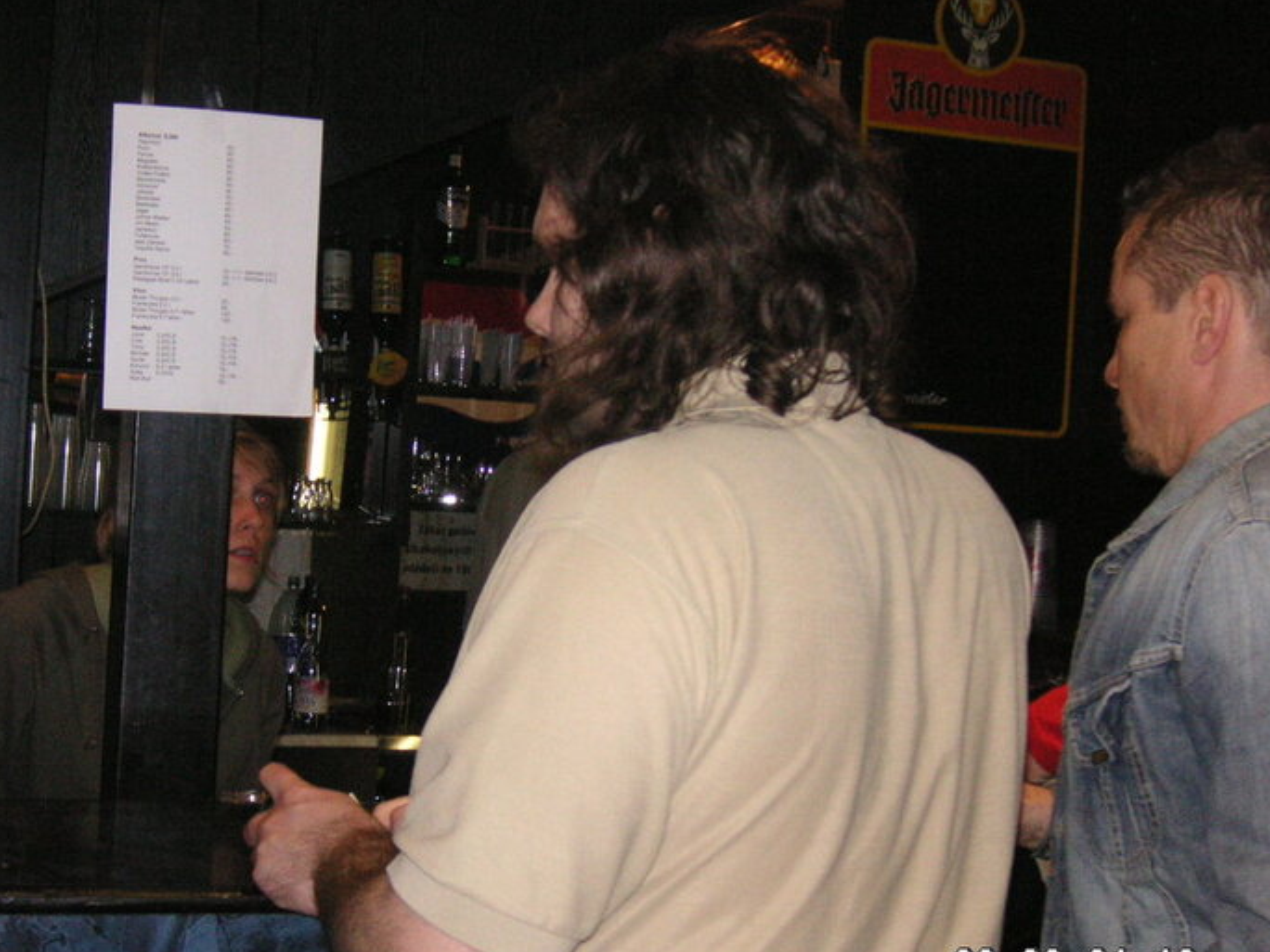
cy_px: 520
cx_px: 557
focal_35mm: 62
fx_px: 2275
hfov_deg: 31.2
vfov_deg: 23.6
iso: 160
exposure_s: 1/45
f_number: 3.6
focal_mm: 8.9
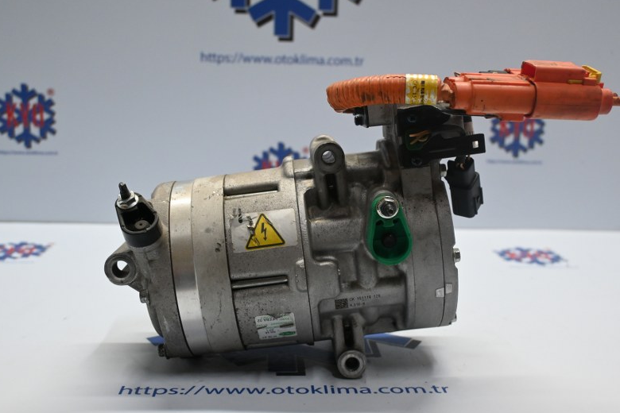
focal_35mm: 41
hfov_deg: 47.6
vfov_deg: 32.8
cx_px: 308
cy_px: 208
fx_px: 702
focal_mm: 26.5
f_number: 4.5
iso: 1250
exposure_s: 1/125
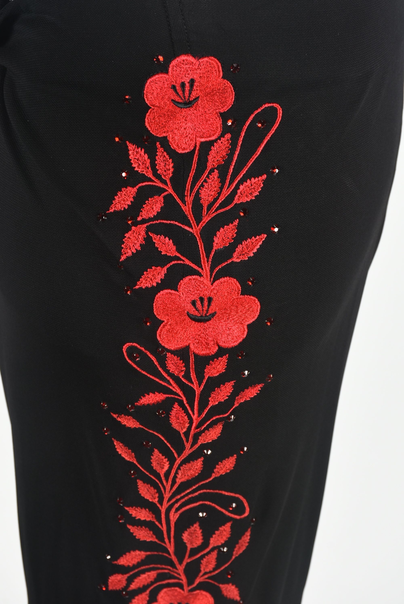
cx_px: 202
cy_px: 302
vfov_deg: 20.6
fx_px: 1663
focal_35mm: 99
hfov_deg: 13.8
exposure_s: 1/60
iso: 320
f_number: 11
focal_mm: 66
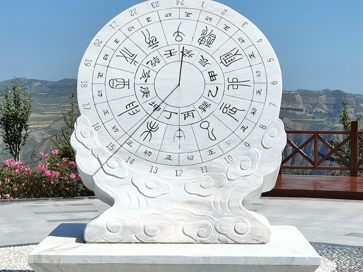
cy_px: 136
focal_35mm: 73
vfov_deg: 20.2
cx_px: 182
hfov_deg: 26.7
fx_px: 766
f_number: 1.9
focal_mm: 6.71
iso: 50
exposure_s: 1/4444
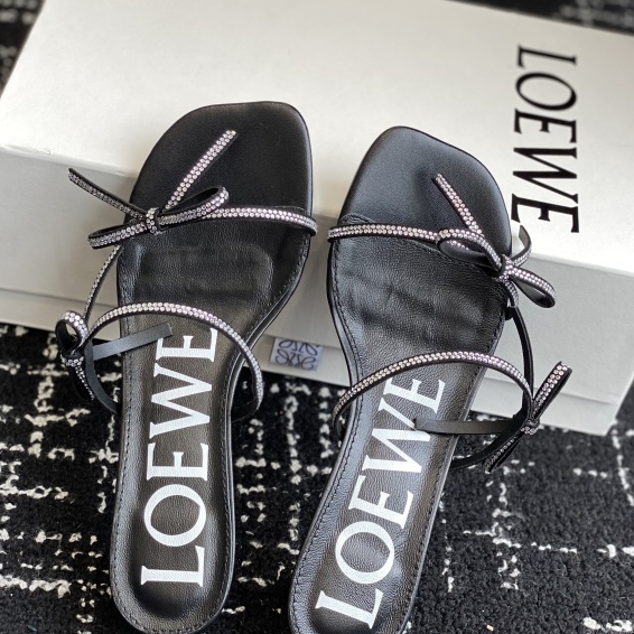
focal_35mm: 65
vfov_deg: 26.5
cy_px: 279
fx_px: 1347
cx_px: 321
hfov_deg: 26.5
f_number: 2
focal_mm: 6
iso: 32
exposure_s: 1/122
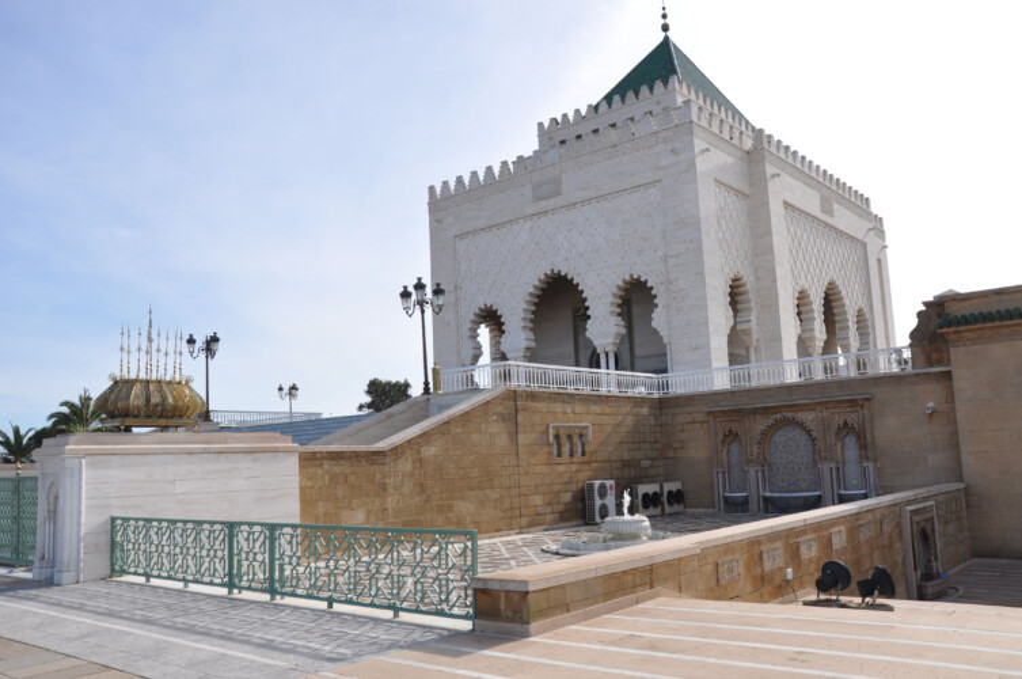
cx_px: 511
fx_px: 893
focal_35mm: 32
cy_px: 340
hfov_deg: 59.6
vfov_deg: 41.6
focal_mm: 21
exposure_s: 1/400
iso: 200
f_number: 10
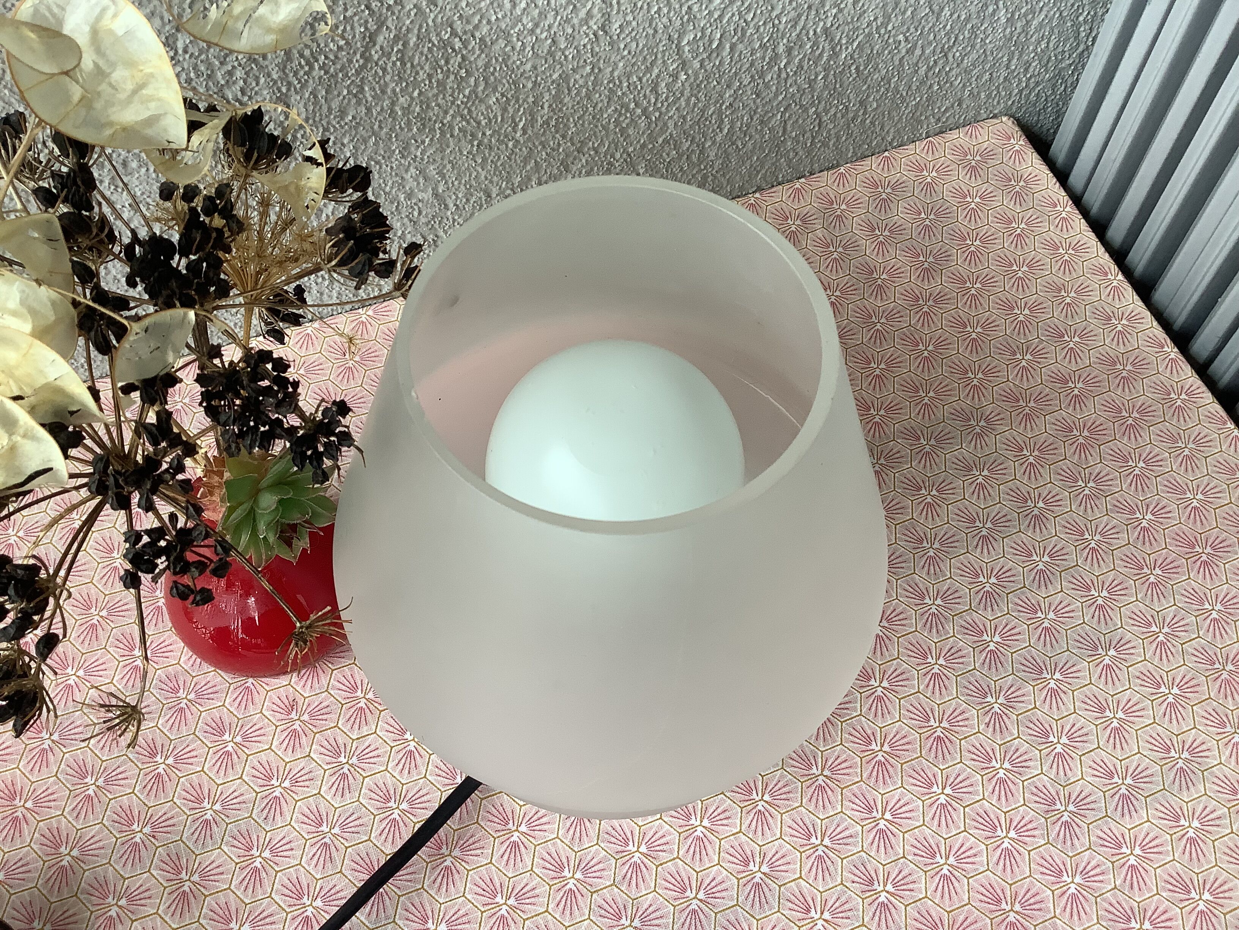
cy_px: 465
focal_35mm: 31
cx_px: 620
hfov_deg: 58.4
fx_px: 1110
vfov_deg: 45.4
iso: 80
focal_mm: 3.3
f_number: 2.4
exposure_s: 1/100
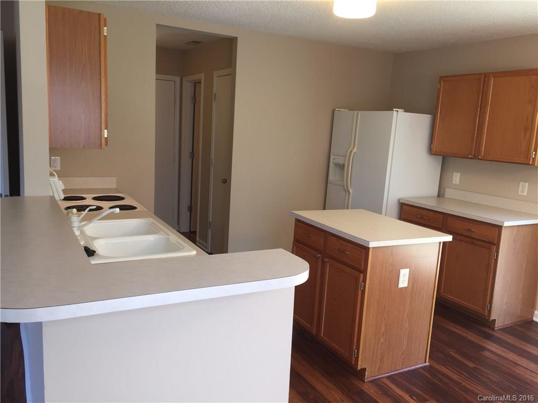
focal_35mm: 29
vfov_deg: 48.2
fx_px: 451
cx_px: 269
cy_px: 202
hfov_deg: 61.7
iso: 40
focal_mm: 4.15
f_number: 2.2
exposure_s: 1/30
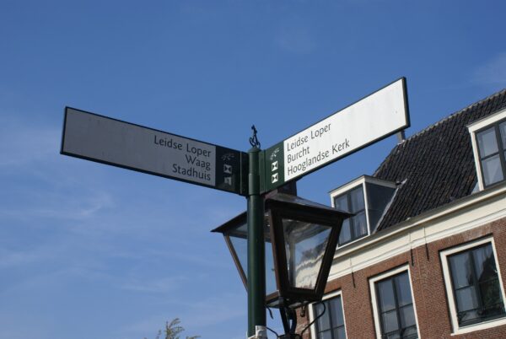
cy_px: 170
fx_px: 739
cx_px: 253
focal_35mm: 52
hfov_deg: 37.8
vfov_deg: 25.8
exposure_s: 1/250
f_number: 9
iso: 100
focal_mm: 35
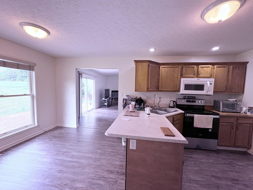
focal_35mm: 14
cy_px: 95
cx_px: 126
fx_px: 102
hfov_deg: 102.1
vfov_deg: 85.7
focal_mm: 2.22
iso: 200
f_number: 2.2
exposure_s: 1/120
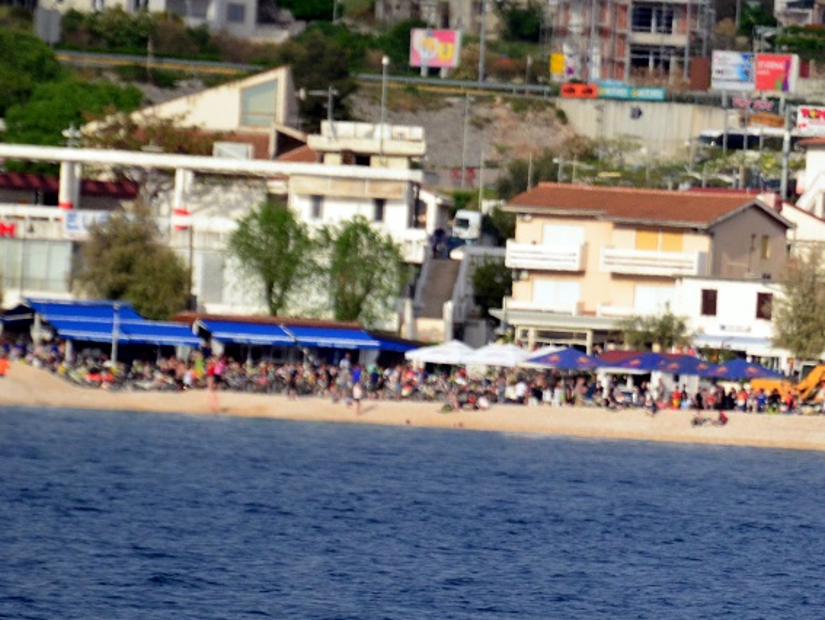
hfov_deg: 2.6
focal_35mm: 760
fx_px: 18125
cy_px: 375
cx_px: 714
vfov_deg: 2.0
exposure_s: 1/3200
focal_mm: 300
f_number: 5.6
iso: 800
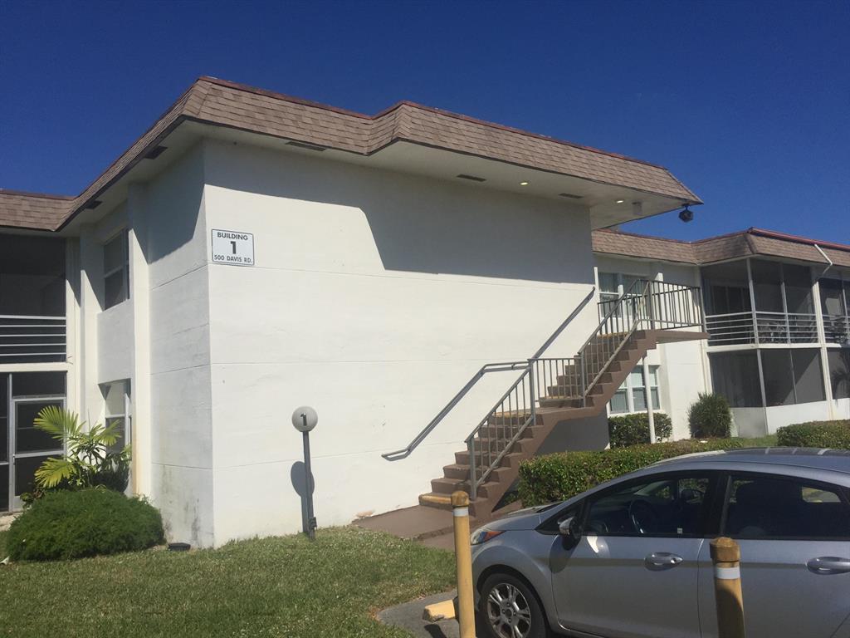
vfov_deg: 48.2
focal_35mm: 29
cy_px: 319
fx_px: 712
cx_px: 425
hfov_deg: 61.7
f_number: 2.2
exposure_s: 1/7937
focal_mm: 4.15
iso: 32
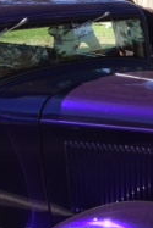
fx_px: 655
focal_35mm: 103
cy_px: 85
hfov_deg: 11.7
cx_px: 321
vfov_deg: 19.8
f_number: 2.2
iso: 32
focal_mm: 4.15
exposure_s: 1/933
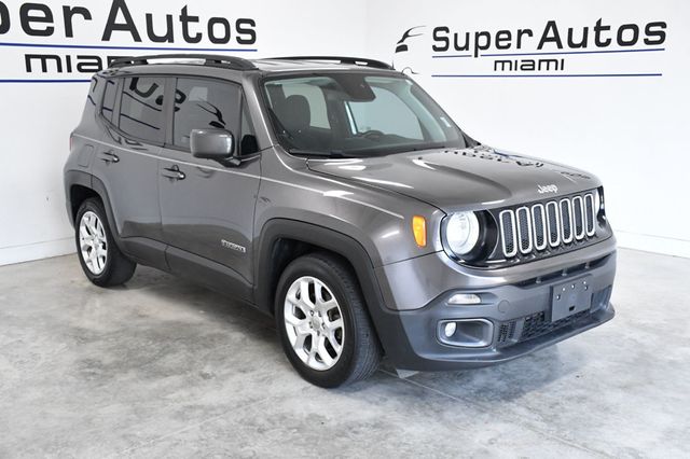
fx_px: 747
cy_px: 230
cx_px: 345
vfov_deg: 34.2
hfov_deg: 49.6
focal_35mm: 39
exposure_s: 1/320
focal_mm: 26
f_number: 9
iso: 2500
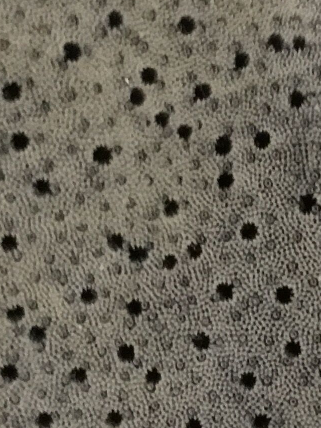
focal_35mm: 137
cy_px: 113
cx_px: 440
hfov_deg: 10.5
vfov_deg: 14.3
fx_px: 1693
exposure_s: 1/17
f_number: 2.2
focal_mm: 4.15
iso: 320
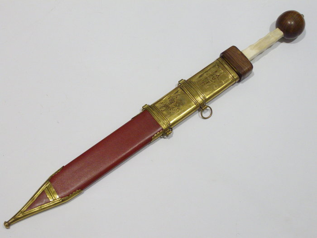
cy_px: 119
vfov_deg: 21.0
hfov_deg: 27.8
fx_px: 641
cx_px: 158
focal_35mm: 70
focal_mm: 11.3
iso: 320
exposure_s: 1/80
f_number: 3.8
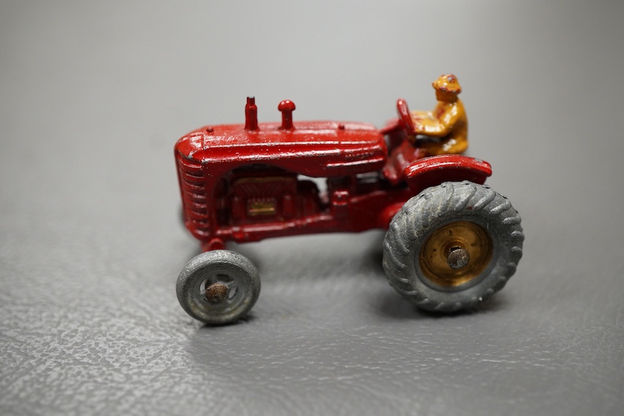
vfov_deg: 29.9
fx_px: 780
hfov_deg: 43.6
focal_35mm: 45
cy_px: 208
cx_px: 312
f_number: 7.1
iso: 1250
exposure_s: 1/125
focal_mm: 30
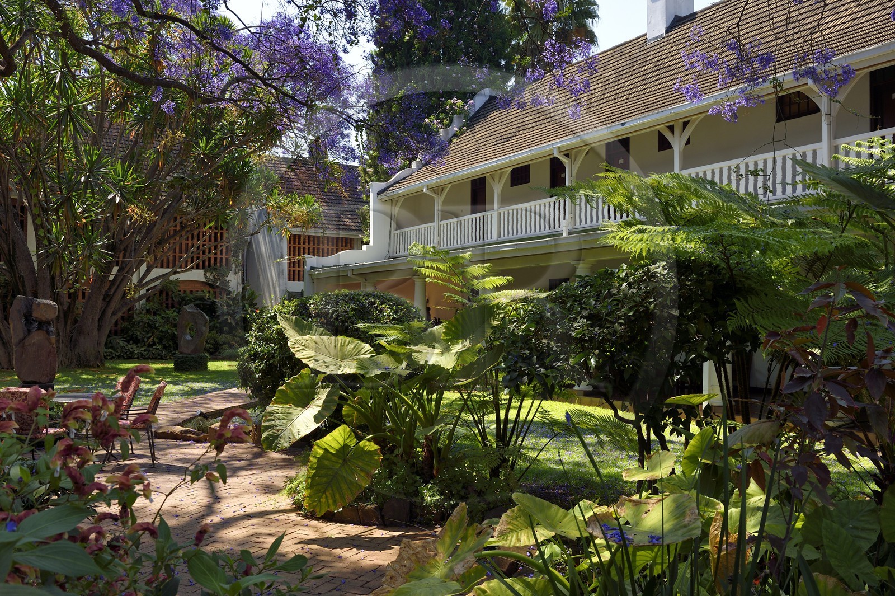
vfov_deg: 41.1
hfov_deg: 58.7
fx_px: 795
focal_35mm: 32
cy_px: 298
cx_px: 448
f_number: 11
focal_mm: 32
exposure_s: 1/125
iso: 200
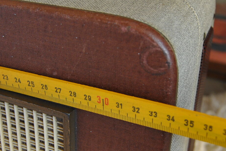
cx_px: 104
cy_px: 78
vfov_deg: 22.7
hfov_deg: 33.3
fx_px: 377
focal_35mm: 60
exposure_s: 1/30
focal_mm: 19
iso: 320
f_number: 3.5
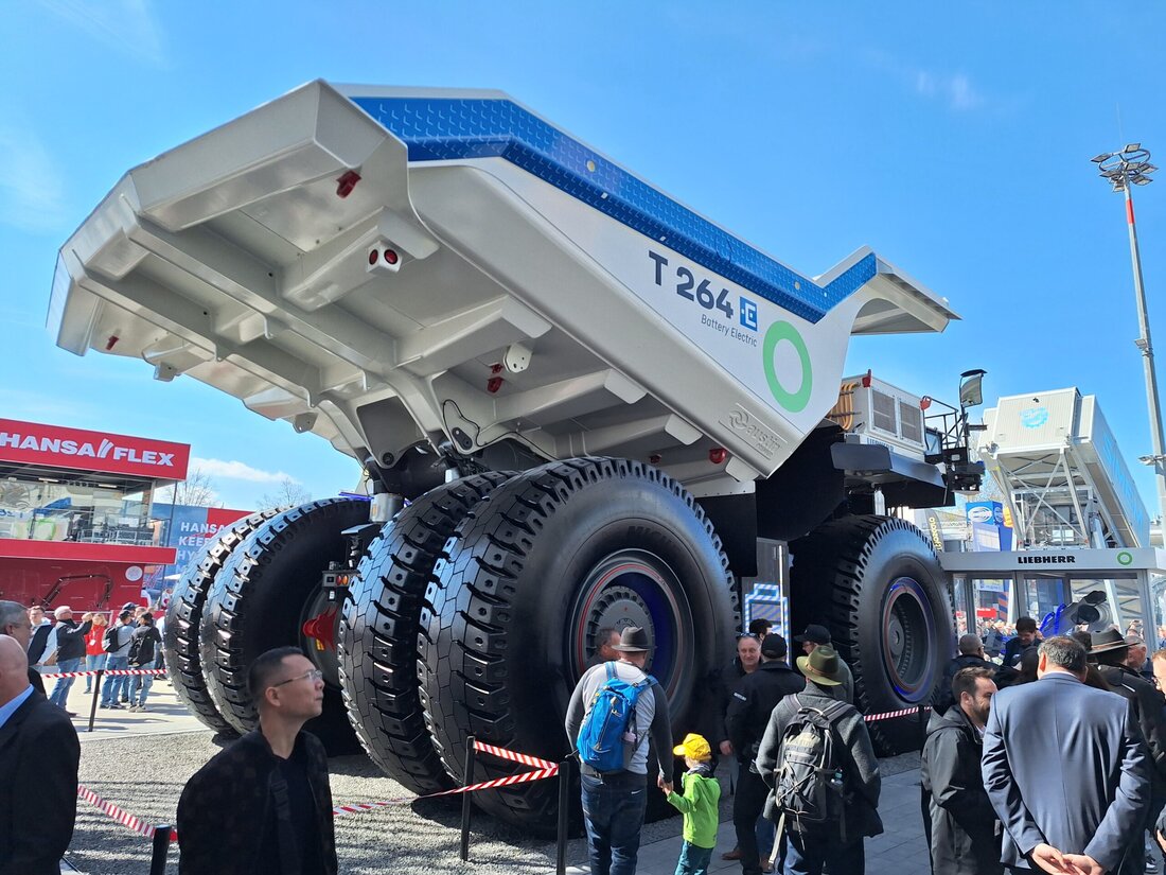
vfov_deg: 58.9
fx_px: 775
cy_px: 438
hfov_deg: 73.9
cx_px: 583
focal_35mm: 23
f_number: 1.8
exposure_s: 1/1005
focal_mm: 5.54
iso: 40
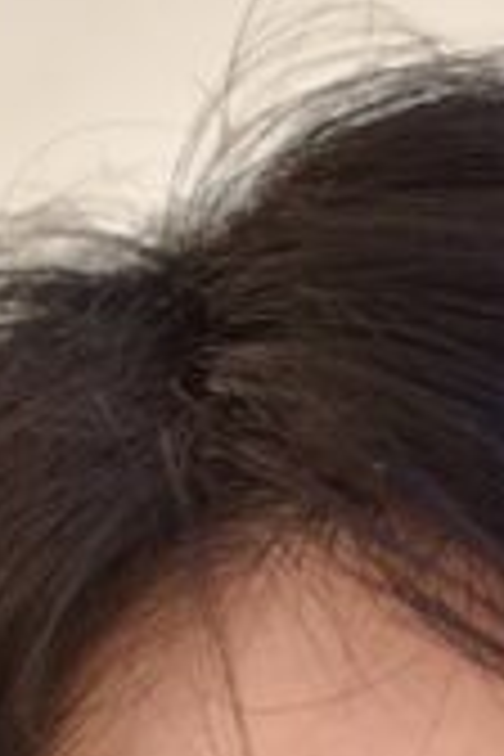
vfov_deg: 3.9
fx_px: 10898
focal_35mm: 519
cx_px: 328
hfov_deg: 2.6
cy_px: 2124
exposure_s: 1/1000
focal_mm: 85
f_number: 5
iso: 400
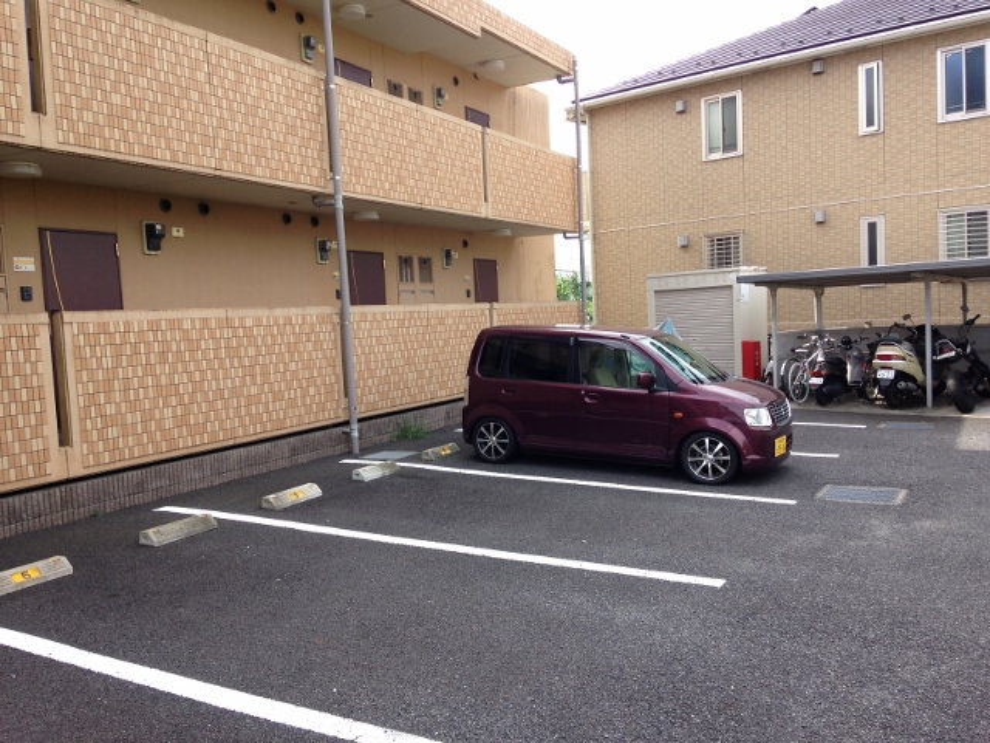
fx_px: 944
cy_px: 372
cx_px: 495
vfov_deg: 42.9
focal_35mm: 33
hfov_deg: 55.4
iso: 50
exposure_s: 1/414
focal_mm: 4.12
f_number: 2.4
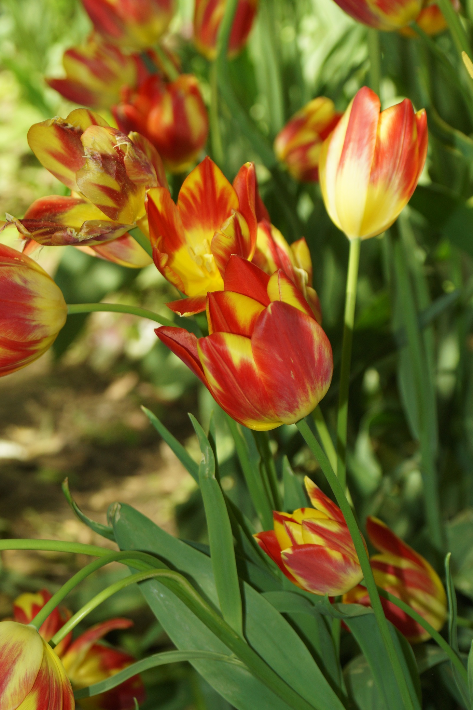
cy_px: 355
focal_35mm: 135
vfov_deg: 15.2
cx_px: 236
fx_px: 2663
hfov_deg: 10.1
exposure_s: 1/160
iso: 320
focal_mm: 90
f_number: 9
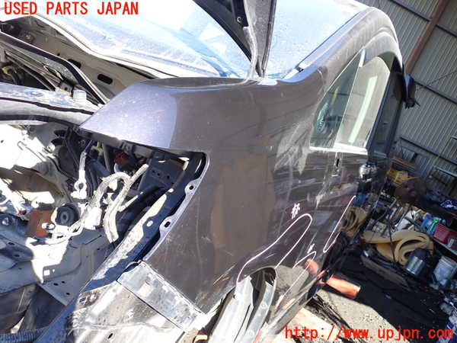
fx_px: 396
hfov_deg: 60.0
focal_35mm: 30
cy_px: 172
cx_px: 228
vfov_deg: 46.8
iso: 100
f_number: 3.2
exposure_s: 1/100
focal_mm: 5.4
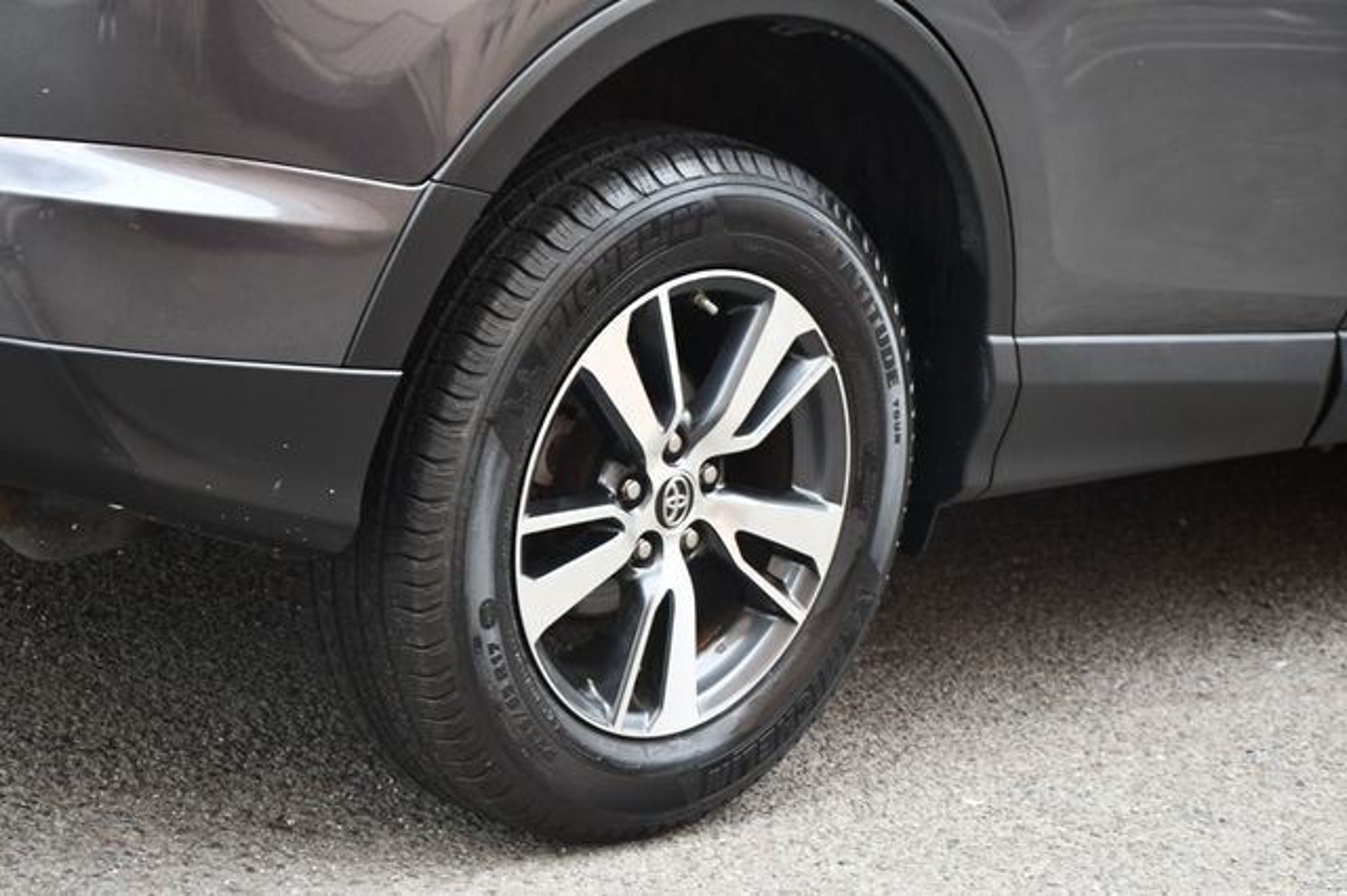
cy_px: 448
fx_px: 3927
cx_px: 674
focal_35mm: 105
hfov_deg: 19.5
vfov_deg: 13.0
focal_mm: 70
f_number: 4.5
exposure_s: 1/250
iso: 800
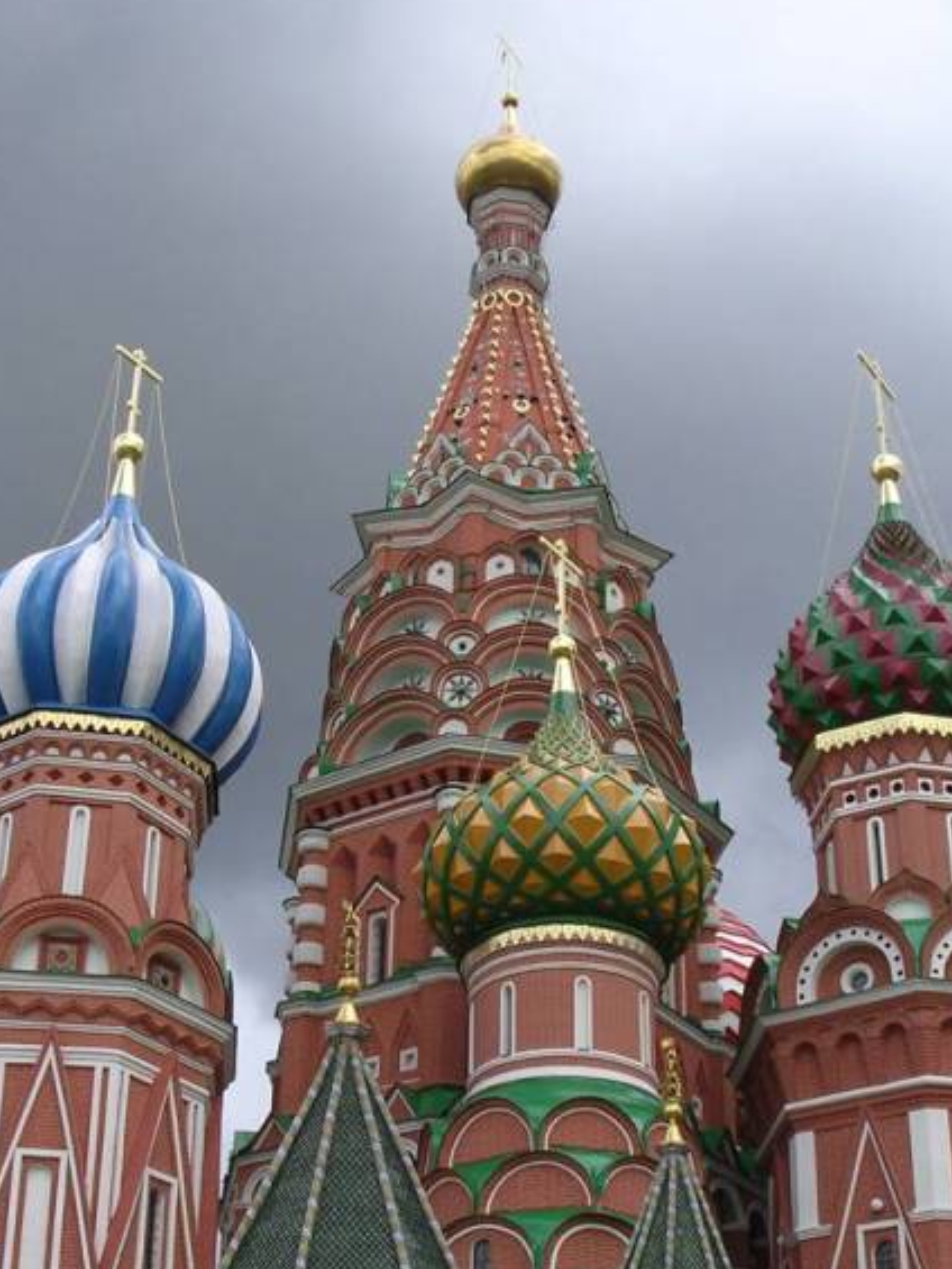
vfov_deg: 33.2
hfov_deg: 25.2
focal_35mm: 58
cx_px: 480
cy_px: 738
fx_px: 2126
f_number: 5.8
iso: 100
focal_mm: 6.2
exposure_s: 1/170
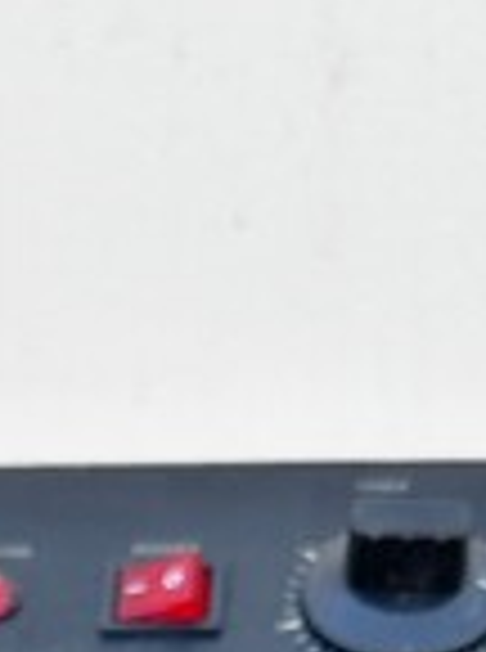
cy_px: 1455
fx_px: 2538
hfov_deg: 10.8
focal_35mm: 135
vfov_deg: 12.3
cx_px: -81
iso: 80
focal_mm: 6.86
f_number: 1.78
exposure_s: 1/310
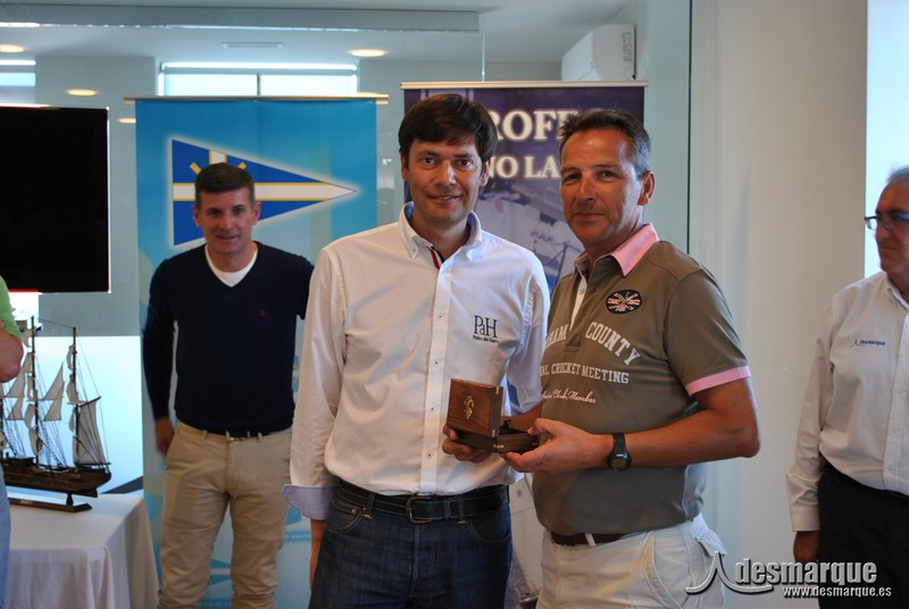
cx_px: 454
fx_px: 1214
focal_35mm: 48
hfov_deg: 41.1
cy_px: 304
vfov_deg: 28.2
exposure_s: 1/15
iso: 100
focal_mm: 32
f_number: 4.8
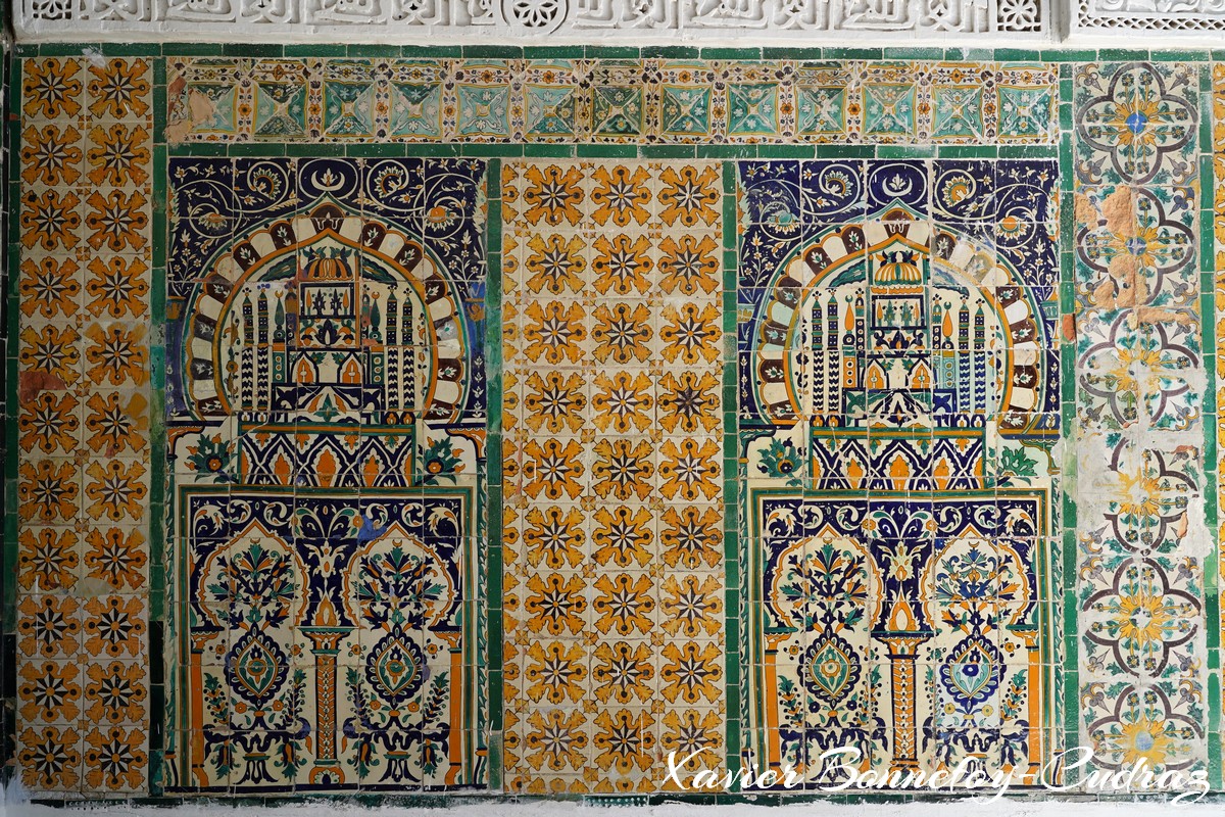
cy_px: 408
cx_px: 612
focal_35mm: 36
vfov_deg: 36.9
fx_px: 1225
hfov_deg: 53.1
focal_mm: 36
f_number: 5
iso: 100
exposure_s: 1/80
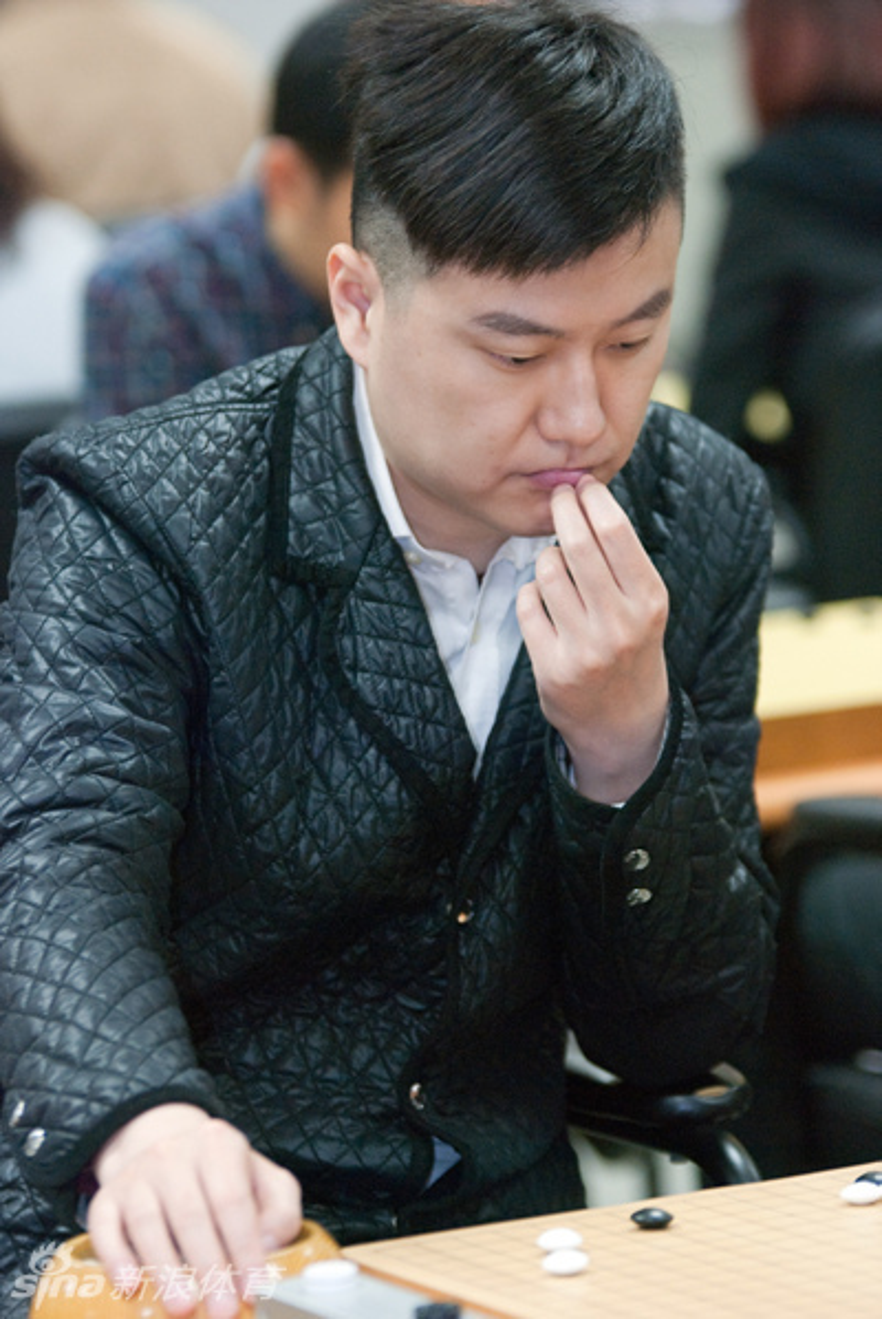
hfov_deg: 6.6
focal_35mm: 210
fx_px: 7699
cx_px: 441
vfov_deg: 9.8
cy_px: 660
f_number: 3.2
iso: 400
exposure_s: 1/60
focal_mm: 140
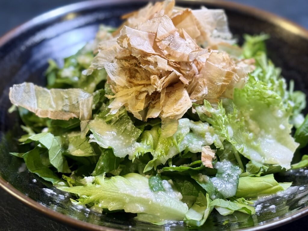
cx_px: 154
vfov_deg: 28.0
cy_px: 116
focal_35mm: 52
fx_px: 463
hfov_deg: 36.8
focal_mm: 5.96
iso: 64
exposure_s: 1/59
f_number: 1.6
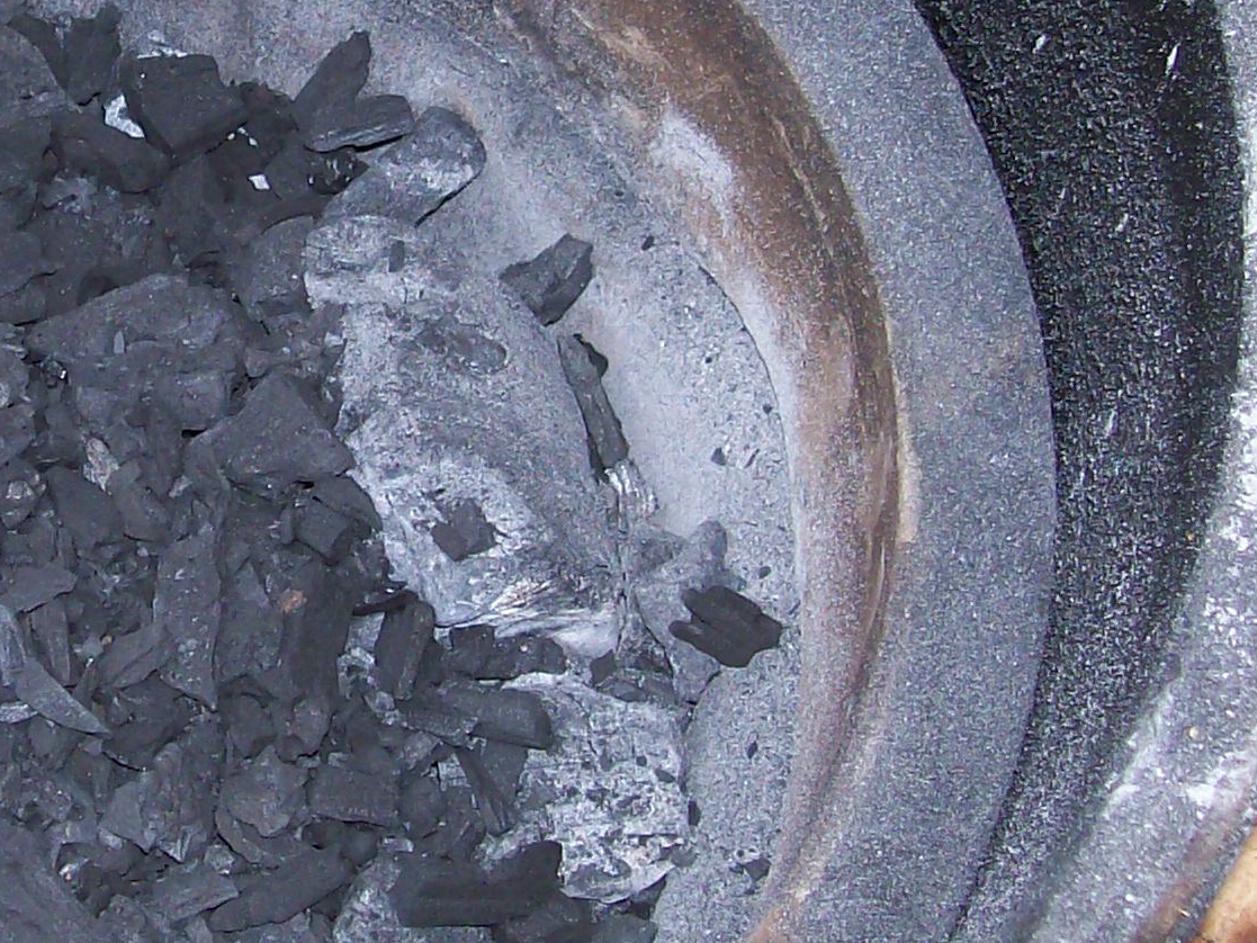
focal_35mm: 99
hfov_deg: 19.3
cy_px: 302
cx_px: 3
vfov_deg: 14.9
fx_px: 3595
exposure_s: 1/64
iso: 80
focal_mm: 6
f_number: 2.7
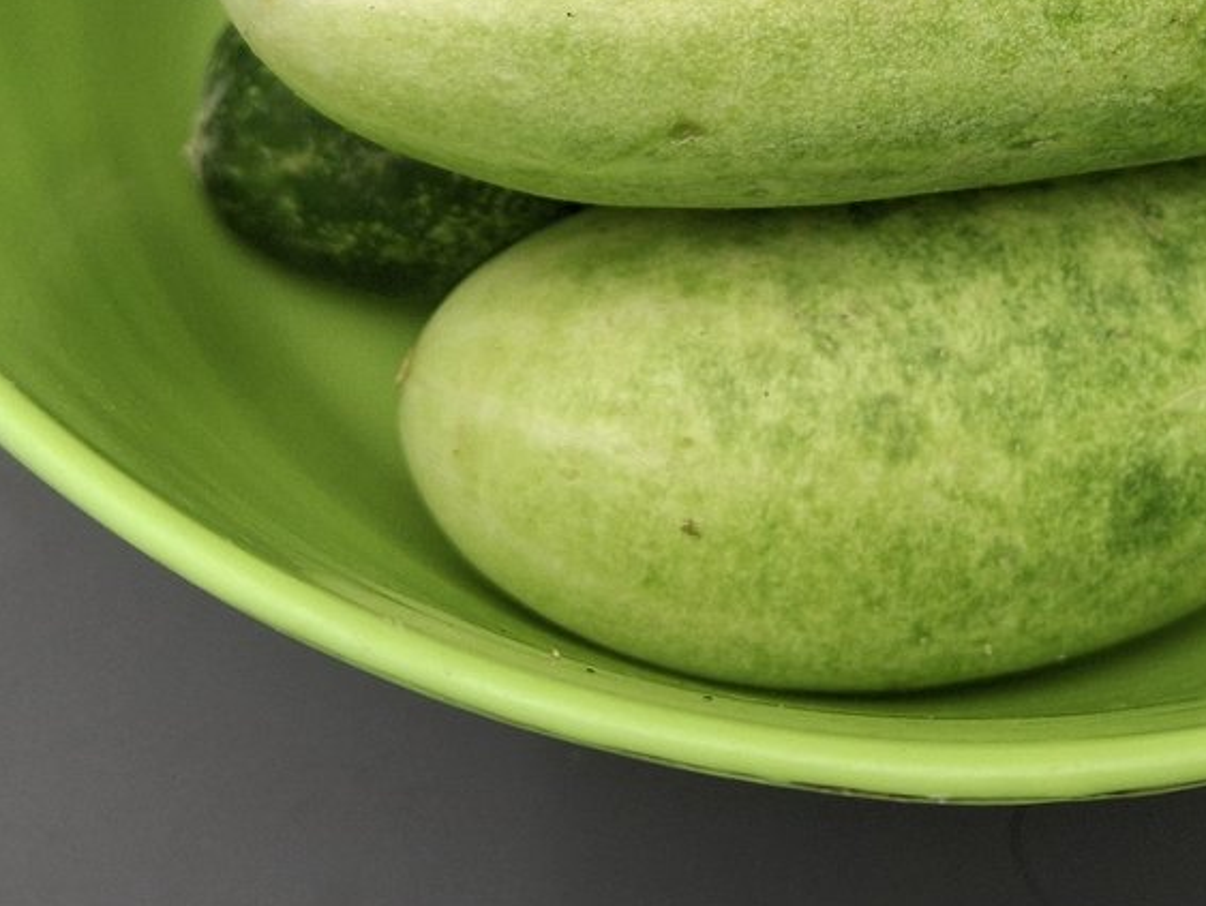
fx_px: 2475
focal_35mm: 71
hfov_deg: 27.1
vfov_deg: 19.3
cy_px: -253
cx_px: 855
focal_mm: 4.69
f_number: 1.8
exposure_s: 1/50
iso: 320
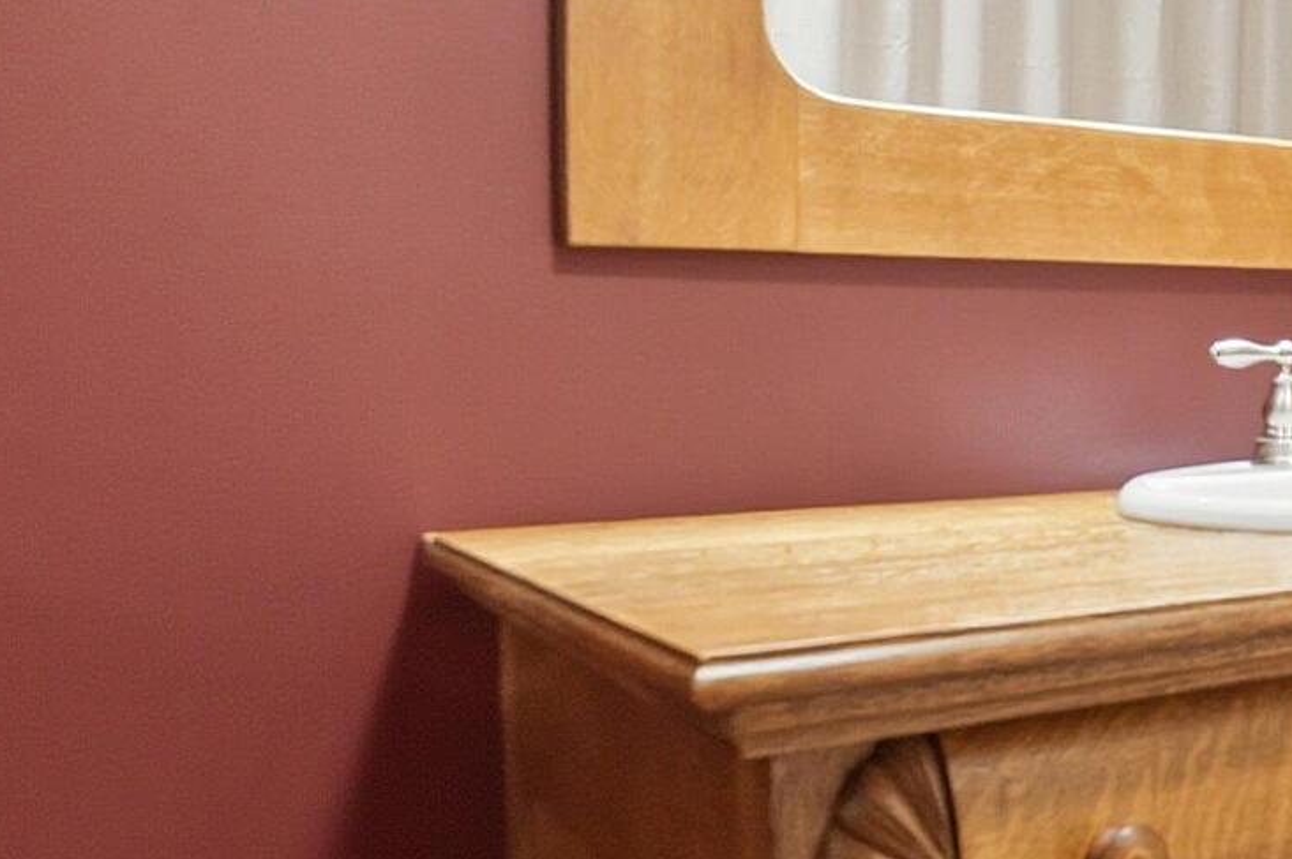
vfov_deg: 32.5
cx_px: 1461
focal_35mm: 41
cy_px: 370
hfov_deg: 38.3
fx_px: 1470
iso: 125
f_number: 5.6
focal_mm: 10
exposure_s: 1/45
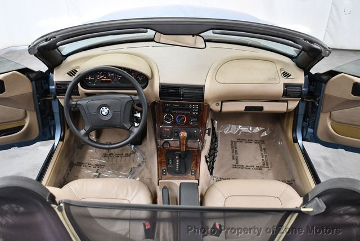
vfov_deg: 36.9
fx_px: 360
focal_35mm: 36
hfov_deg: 53.1
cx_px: 180
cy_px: 120
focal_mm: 18
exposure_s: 1/125
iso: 2200
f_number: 3.5
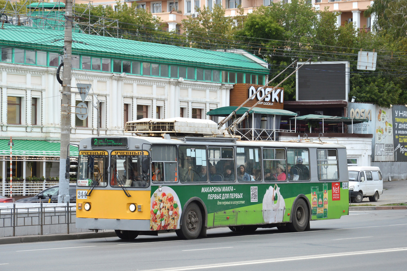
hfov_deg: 17.1
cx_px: 204
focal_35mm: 120
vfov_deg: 11.4
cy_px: 136
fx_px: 1357
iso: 400
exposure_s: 1/320
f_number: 7.1
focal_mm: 80
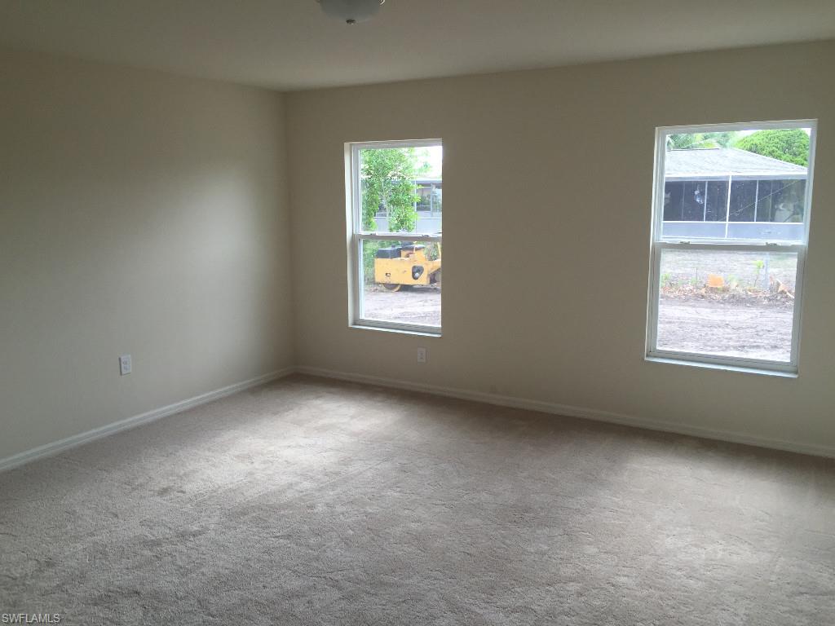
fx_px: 700
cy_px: 313
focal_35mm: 29
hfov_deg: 61.7
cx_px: 418
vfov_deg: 48.2
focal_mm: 4.15
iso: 50
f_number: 2.2
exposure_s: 1/120
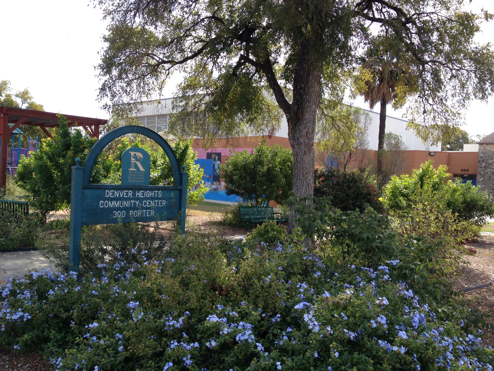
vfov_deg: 40.7
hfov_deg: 52.6
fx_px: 499
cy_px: 186
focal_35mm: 35
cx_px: 247
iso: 50
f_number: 2.4
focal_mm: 4.28
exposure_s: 1/581
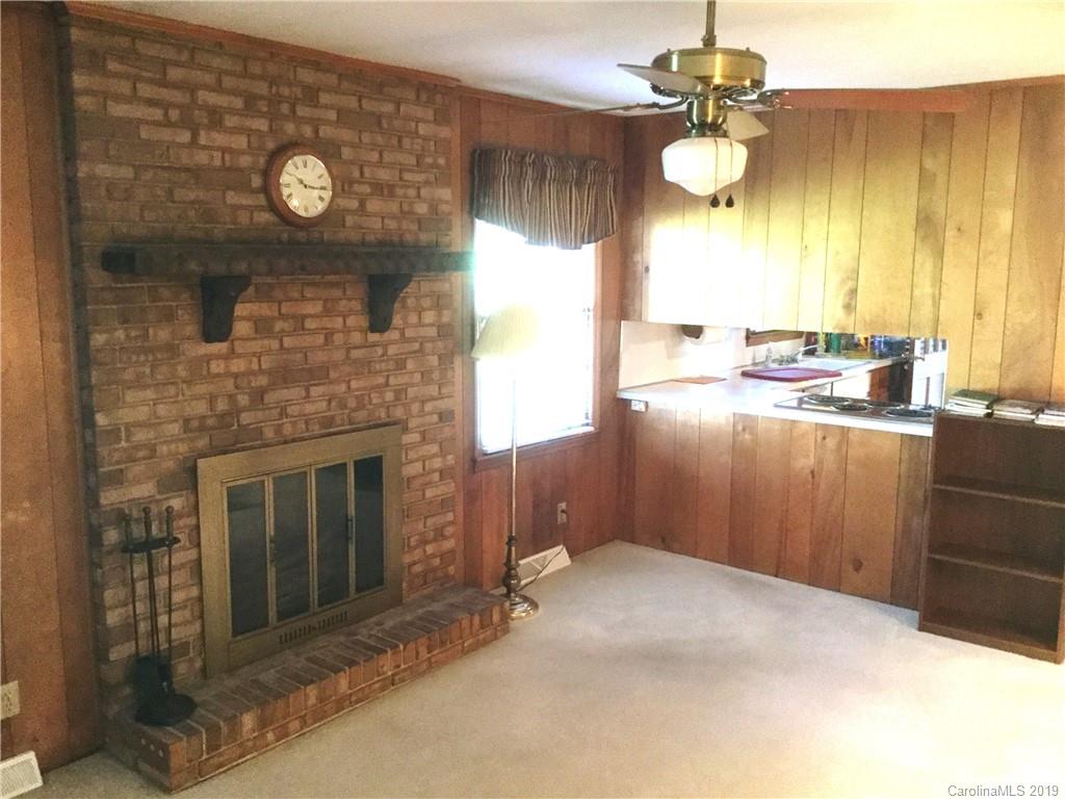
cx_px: 532
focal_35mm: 31
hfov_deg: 58.4
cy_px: 400
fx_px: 954
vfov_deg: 45.4
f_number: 2.4
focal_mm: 3.3
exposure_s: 1/15
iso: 250
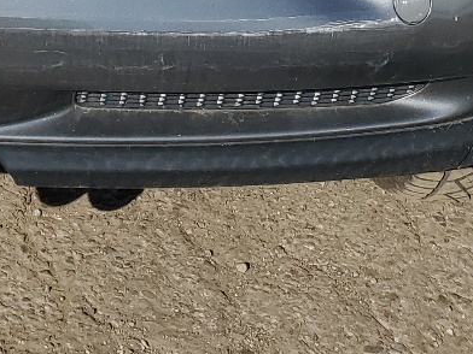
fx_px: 1448
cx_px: -69
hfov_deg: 17.8
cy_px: -311
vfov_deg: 12.6
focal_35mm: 106
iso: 50
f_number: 1.5
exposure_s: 1/3333
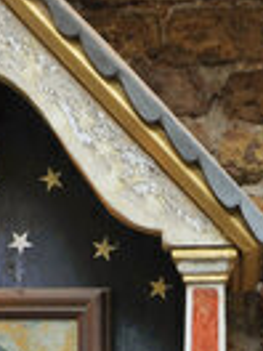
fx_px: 1651
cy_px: 750
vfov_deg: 10.8
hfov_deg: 9.1
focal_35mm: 163
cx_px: 217
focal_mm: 31
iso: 200
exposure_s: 1/160
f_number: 5.6
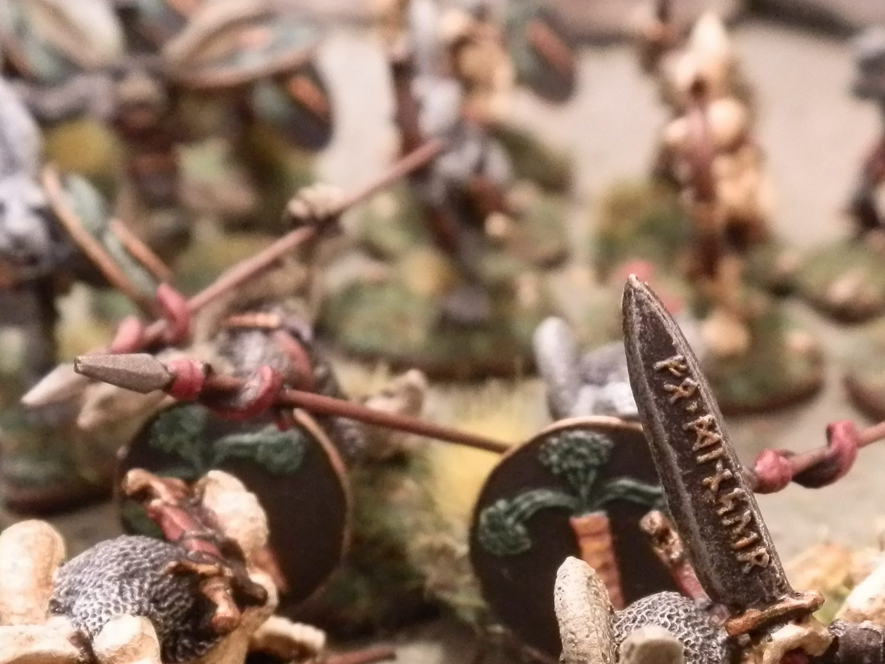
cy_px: 603
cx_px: 479
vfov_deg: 24.9
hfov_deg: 33.8
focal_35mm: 57
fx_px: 1457
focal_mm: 5
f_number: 3.1
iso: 400
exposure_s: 1/25
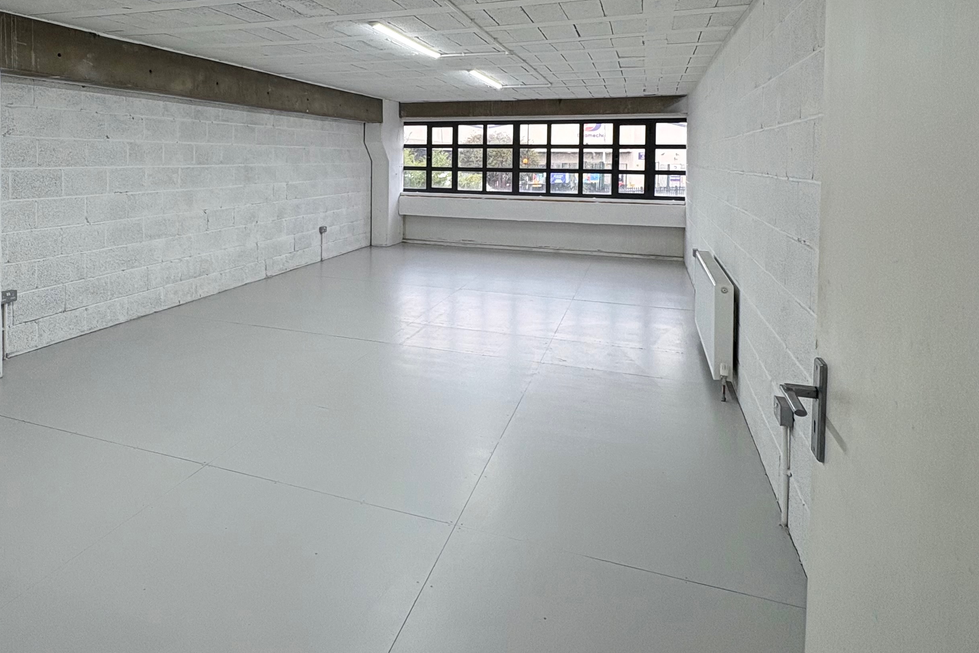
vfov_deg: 51.3
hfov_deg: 72.5
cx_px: 366
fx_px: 653
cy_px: 177
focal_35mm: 24
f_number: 2.2
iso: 64
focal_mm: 2.22
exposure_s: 1/114
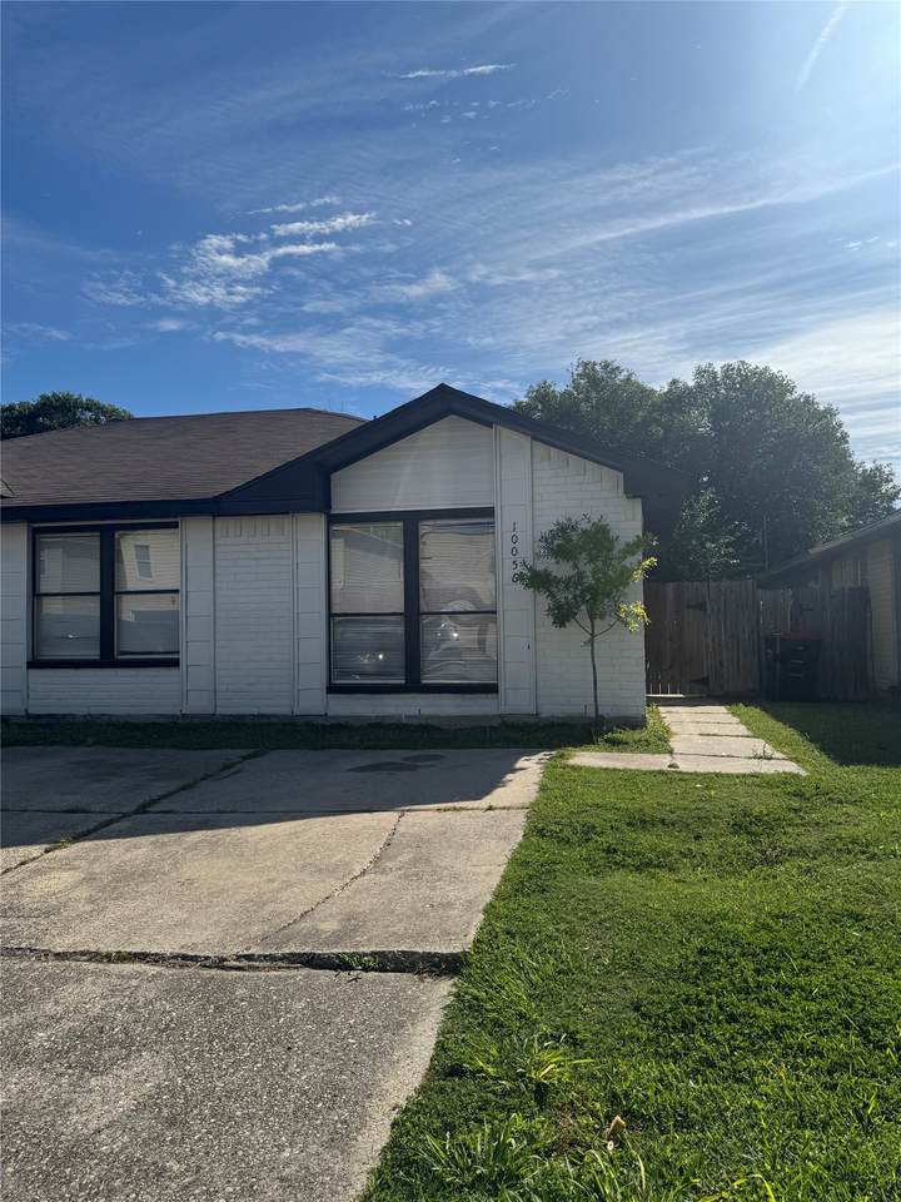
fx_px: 833
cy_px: 601
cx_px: 450
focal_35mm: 24
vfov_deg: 71.6
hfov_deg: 56.8
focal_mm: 6.76
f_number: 1.78
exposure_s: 1/7937
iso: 80
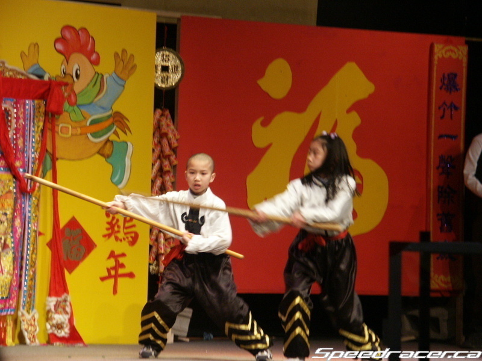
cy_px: 180
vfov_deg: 7.8
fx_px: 2660
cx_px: 241
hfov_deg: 10.4
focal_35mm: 191
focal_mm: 48.25
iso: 200
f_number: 3.5
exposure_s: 1/45
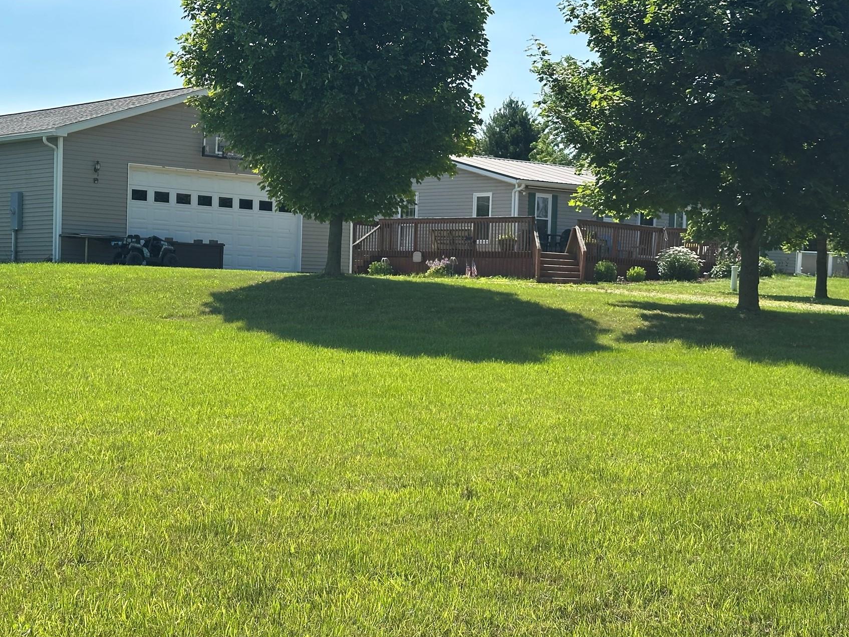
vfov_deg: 25.2
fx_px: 1422
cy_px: 321
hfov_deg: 33.1
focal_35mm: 58
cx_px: 337
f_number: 1.78
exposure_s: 1/2732
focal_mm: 6.86
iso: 64
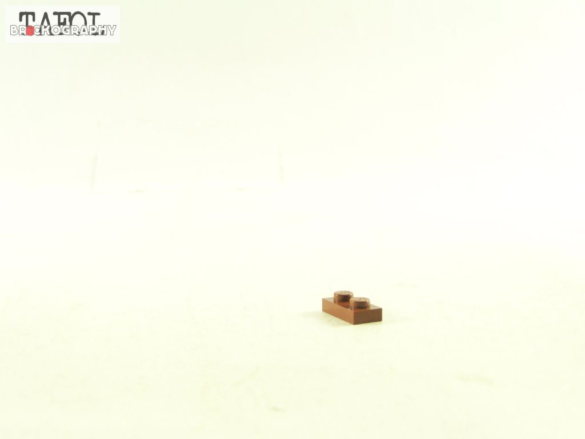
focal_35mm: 67
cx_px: 292
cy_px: 220
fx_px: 1132
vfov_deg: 21.9
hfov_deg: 29.0
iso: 200
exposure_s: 1/30
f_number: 3.6
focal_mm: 11.1
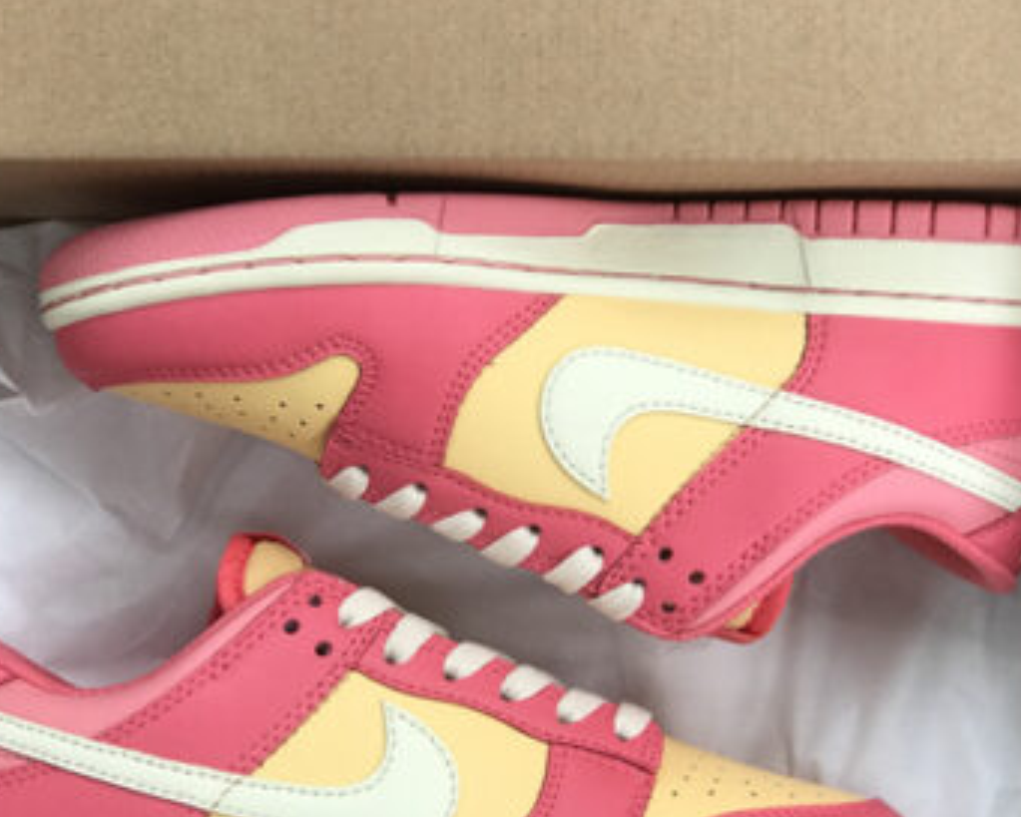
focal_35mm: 98
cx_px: 470
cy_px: 563
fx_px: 2962
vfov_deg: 15.7
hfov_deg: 19.6
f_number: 2.8
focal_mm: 6.6
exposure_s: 1/100
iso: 25
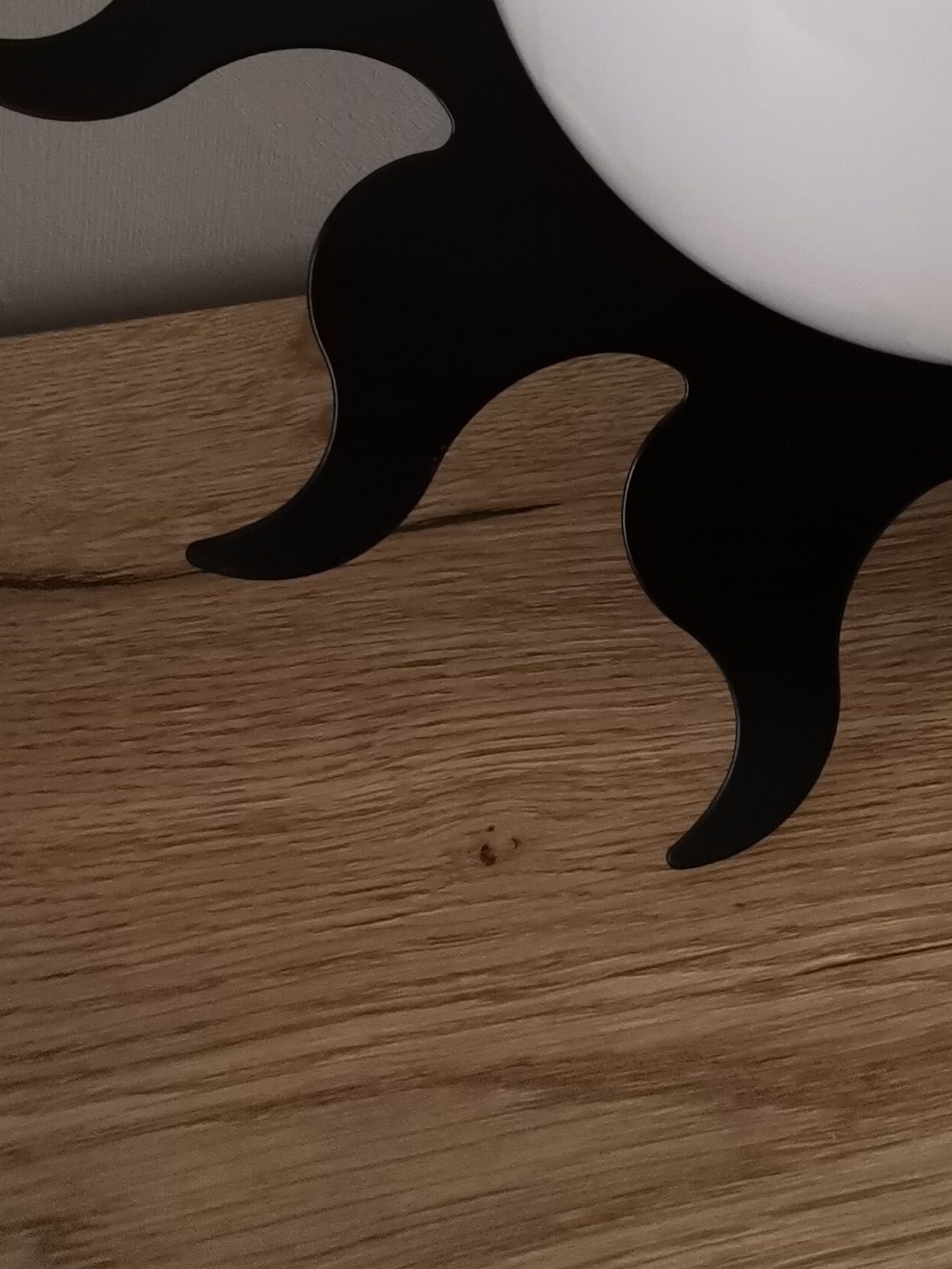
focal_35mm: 62
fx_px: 2273
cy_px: -127
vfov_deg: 28.4
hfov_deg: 22.6
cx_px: 993
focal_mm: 4.75
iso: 1250
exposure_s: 1/24
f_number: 1.8
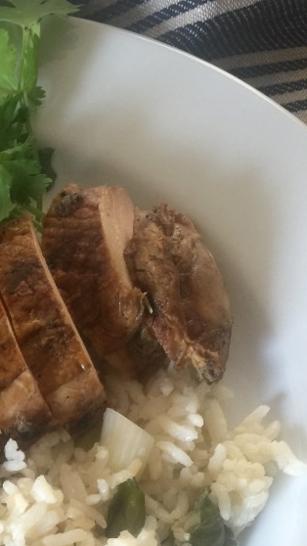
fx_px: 839
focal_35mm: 58
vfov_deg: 34.5
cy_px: 461
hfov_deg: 19.5
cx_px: -65
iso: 64
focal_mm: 4.15
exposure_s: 1/15
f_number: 2.2
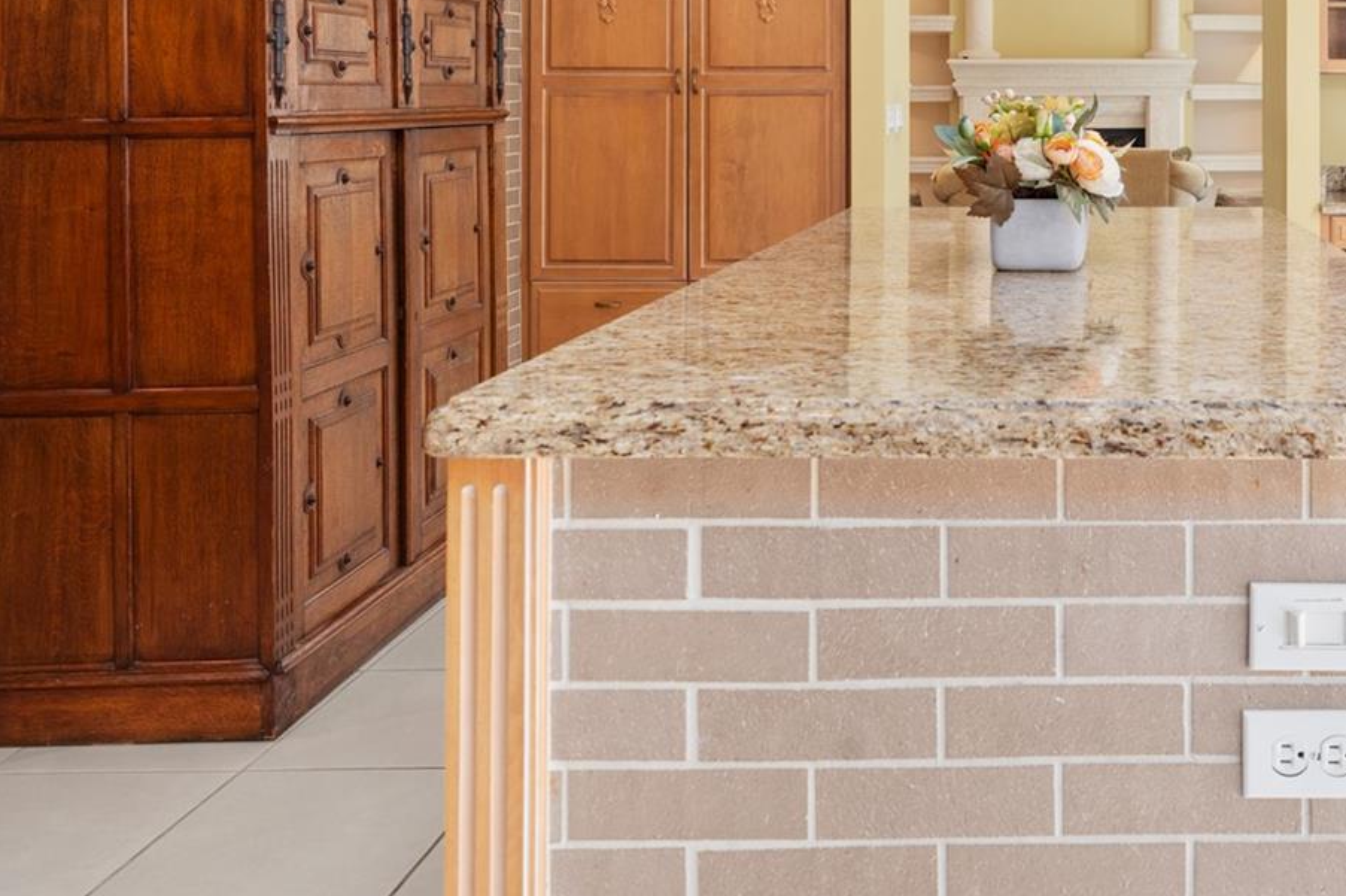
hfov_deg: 46.7
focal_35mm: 39
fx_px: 1457
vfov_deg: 32.9
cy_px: 140
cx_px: 1094
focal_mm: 22
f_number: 7.1
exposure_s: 1/15
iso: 320
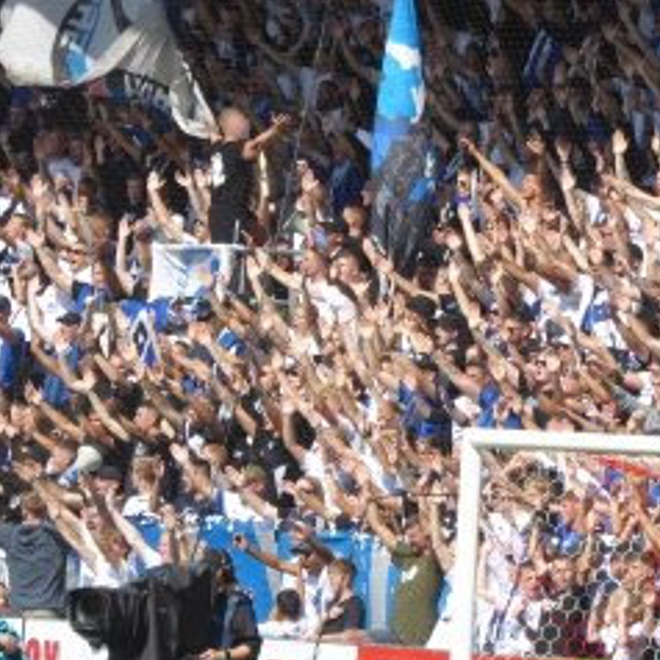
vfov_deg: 3.7
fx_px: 10160
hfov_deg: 3.7
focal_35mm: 471
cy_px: 247
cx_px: 214
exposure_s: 1/250
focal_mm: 50.5
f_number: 5.7
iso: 80
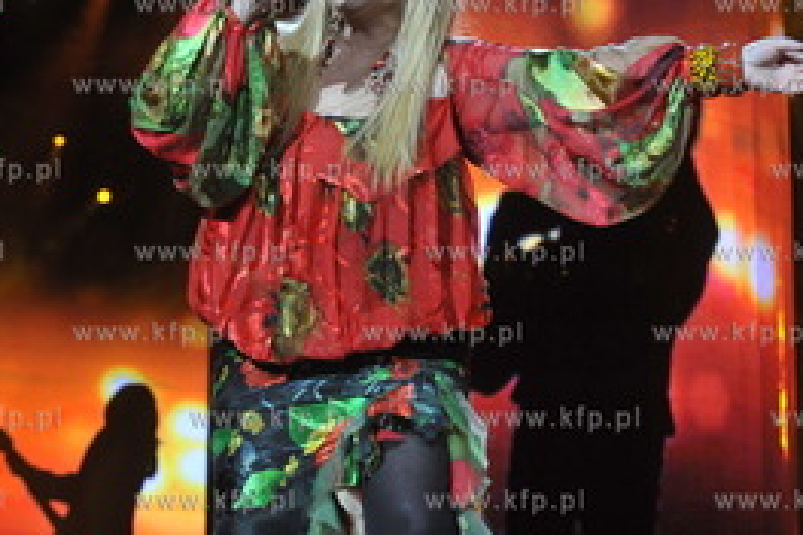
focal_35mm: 106
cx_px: 377
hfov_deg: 19.3
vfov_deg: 12.9
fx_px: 2364
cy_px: 210
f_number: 5.6
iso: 3200
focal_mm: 70
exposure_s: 1/200
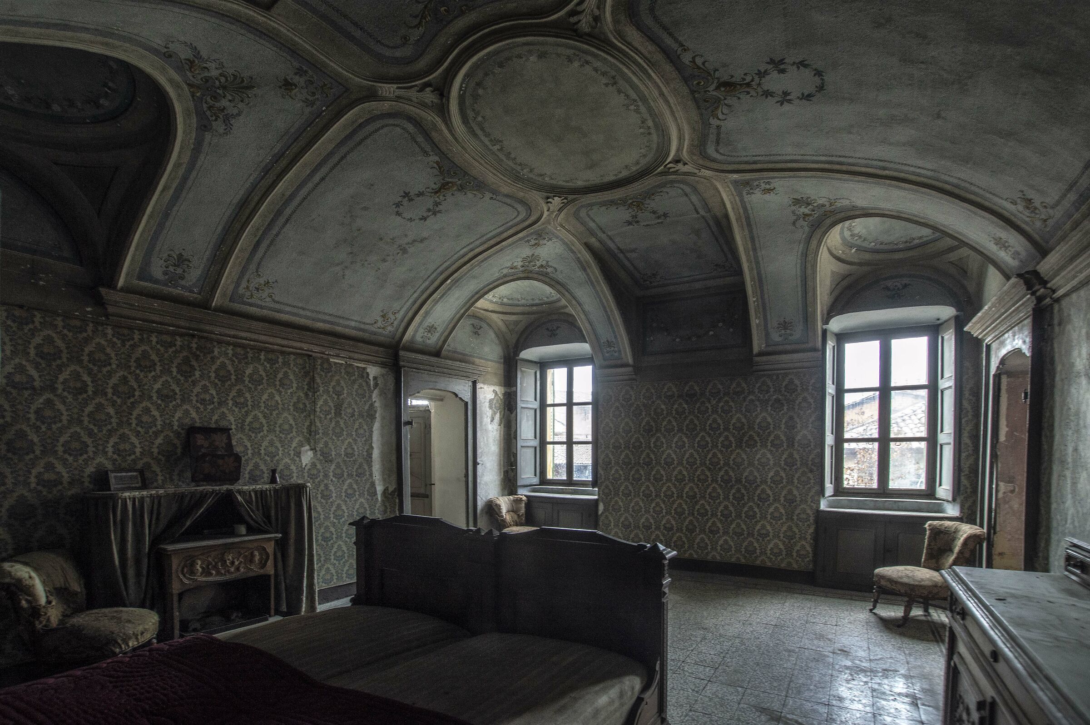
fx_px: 454
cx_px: 545
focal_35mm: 15
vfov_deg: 77.2
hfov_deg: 100.4
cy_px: 362
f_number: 7.1
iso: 200
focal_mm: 10
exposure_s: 1/13
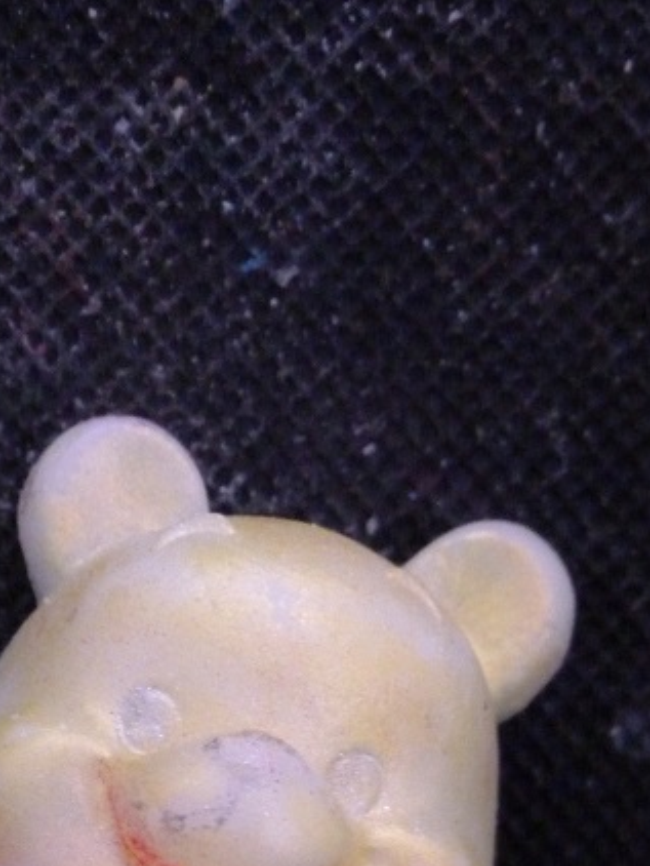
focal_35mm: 227
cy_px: 884
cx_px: 121
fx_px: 5678
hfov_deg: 6.5
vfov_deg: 8.7
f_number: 3.5
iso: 800
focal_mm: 20.1
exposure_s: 1/10
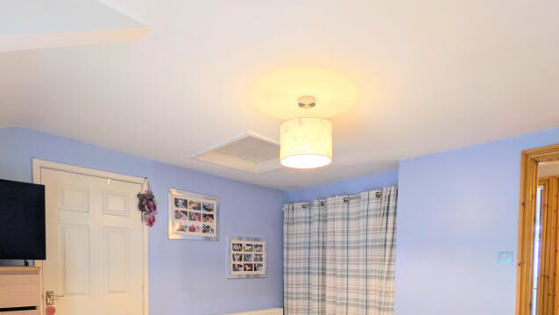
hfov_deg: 83.8
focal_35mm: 21
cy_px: 277
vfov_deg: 48.6
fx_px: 311
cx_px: 281
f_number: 1.95
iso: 63
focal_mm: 2.23
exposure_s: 1/15.4
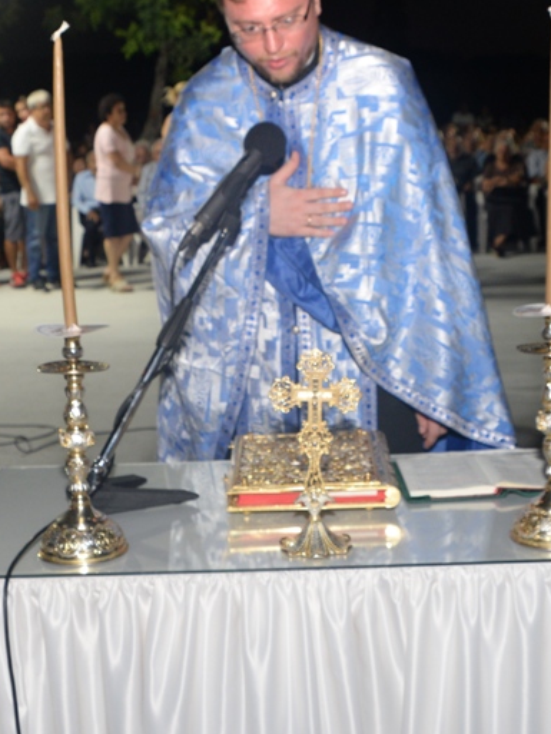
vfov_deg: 30.7
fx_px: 1337
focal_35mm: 63
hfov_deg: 23.3
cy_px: 313
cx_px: 293
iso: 1250
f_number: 7.1
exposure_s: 1/50
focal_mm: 35
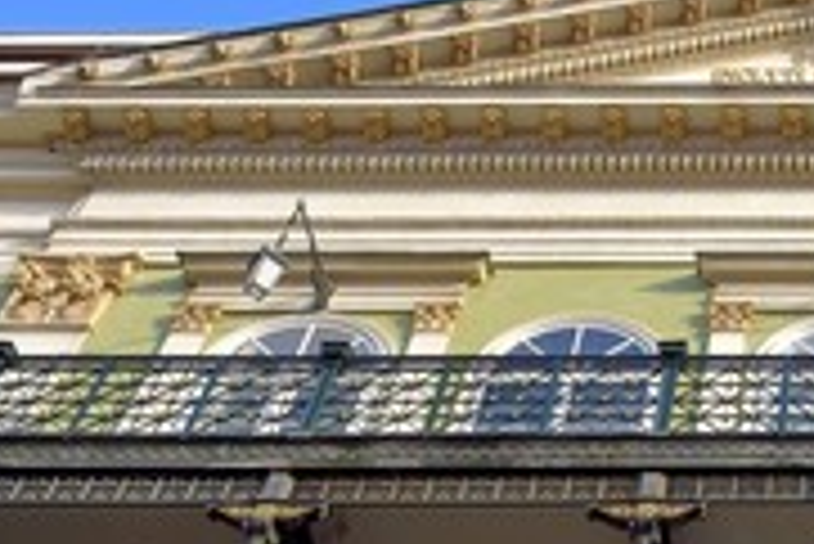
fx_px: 1629
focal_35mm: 72
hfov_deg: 26.3
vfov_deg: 18.7
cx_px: 850
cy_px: 472
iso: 400
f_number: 9
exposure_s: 1/200
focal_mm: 31
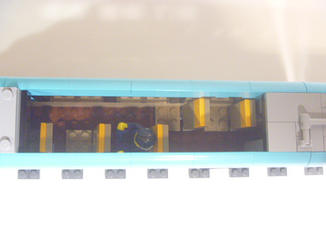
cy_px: 122
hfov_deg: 52.6
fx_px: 330
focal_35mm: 35
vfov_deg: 40.7
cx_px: 163
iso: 800
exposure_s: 1/15
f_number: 3.5
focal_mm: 6.3
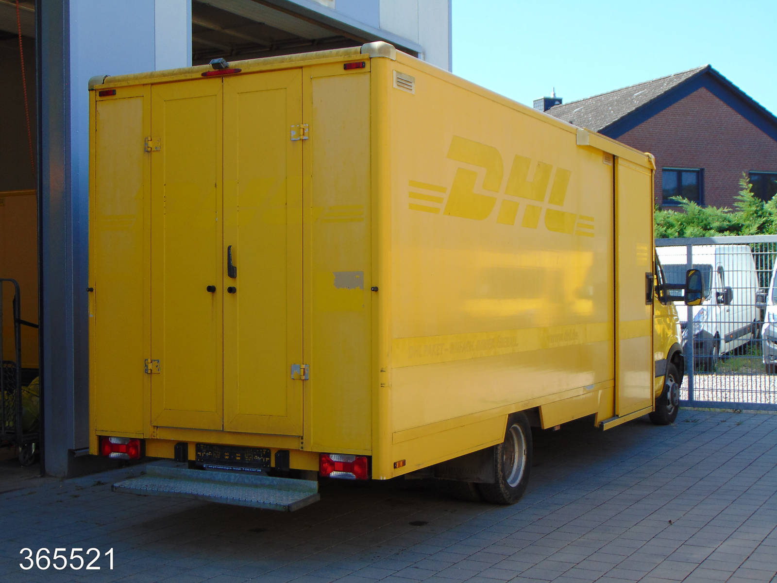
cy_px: 292
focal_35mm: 50
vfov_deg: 29.1
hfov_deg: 38.2
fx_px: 1122
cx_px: 388
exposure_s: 1/200
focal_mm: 9
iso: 80
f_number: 3.5
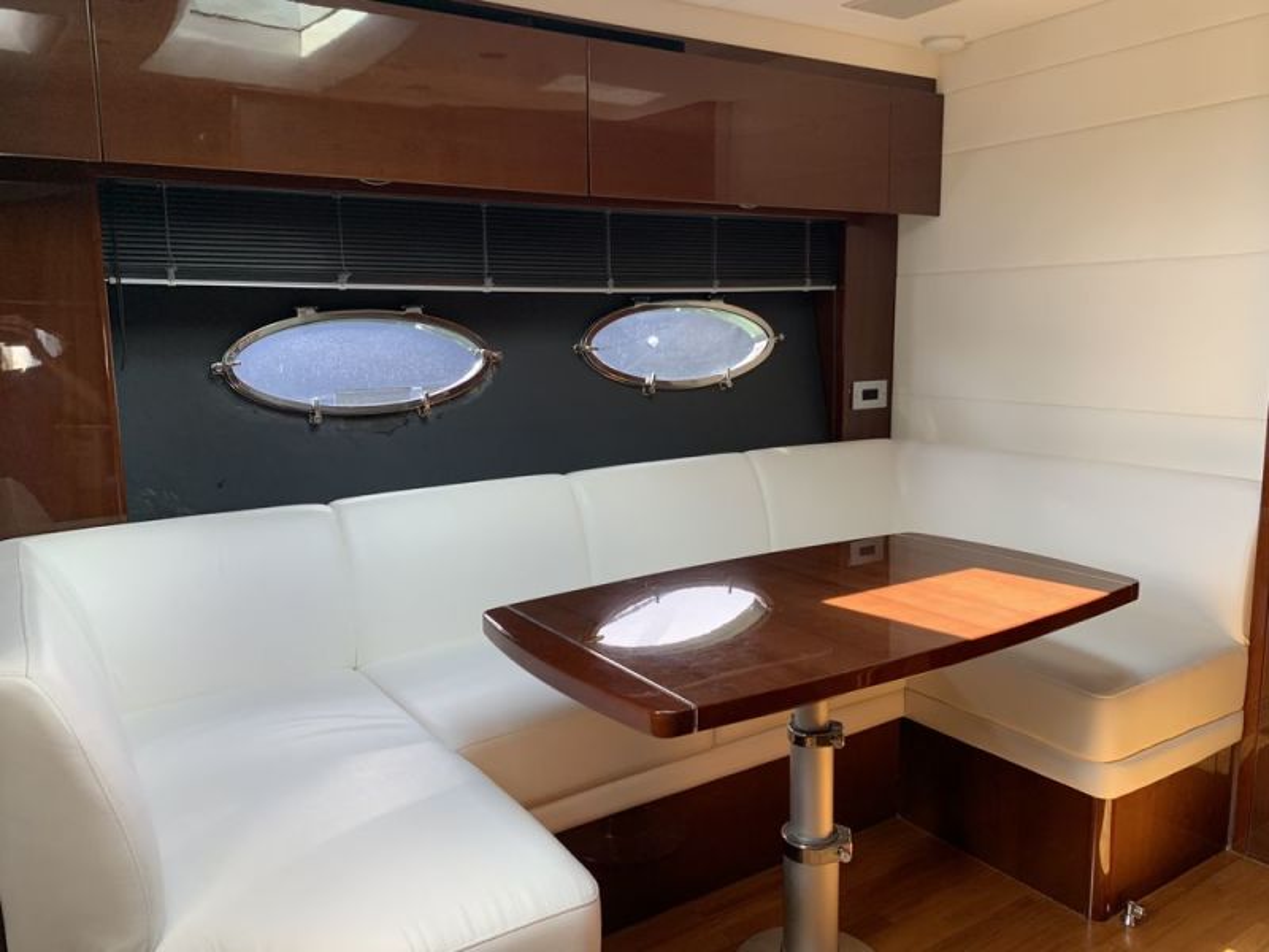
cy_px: 476
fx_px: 953
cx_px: 634
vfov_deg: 53.1
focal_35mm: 26
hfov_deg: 67.3
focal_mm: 4.25
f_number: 1.8
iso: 100
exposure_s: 1/121
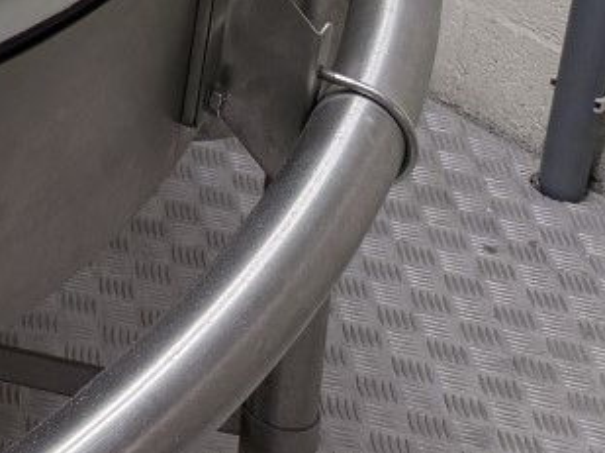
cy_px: -545
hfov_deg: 14.3
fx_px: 1955
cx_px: -644
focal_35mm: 112
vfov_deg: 11.5
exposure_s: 1/100
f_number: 1.78
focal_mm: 6.76
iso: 80
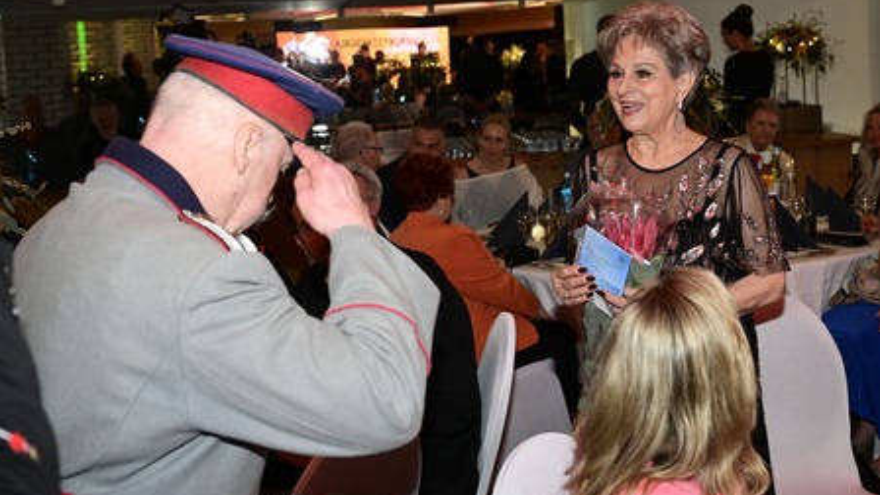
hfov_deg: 50.5
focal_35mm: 40
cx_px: 441
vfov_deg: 29.7
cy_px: 222
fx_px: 933
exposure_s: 1/200
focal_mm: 38
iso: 3200
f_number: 5
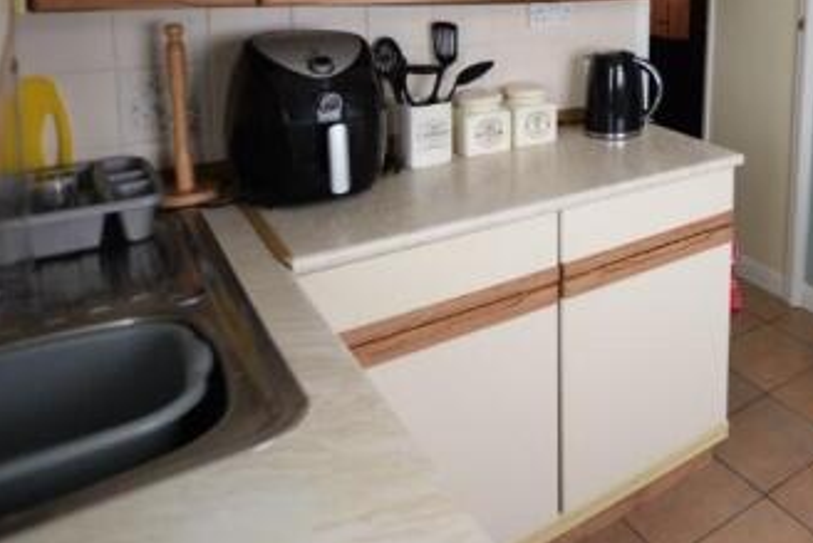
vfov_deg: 36.6
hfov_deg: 48.5
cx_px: 787
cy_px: 21
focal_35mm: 33
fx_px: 746
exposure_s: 1/15
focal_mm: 11
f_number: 3.5
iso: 220
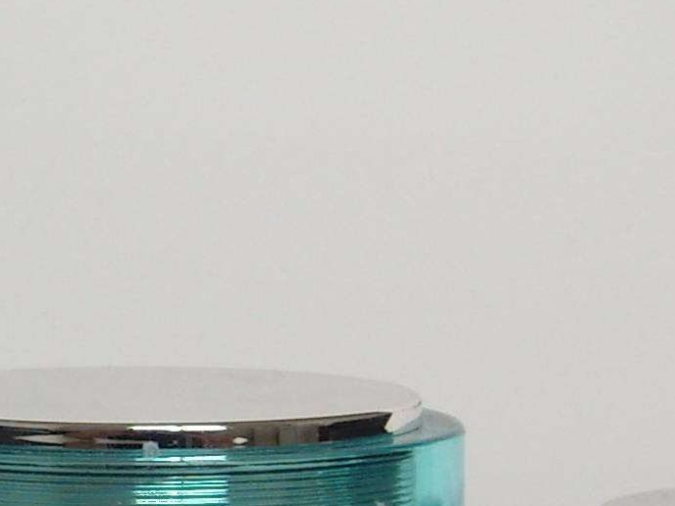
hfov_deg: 11.7
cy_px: 473
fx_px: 3237
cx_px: -48
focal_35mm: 166
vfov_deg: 8.9
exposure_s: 1/114
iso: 64
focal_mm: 5.7
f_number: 2.8
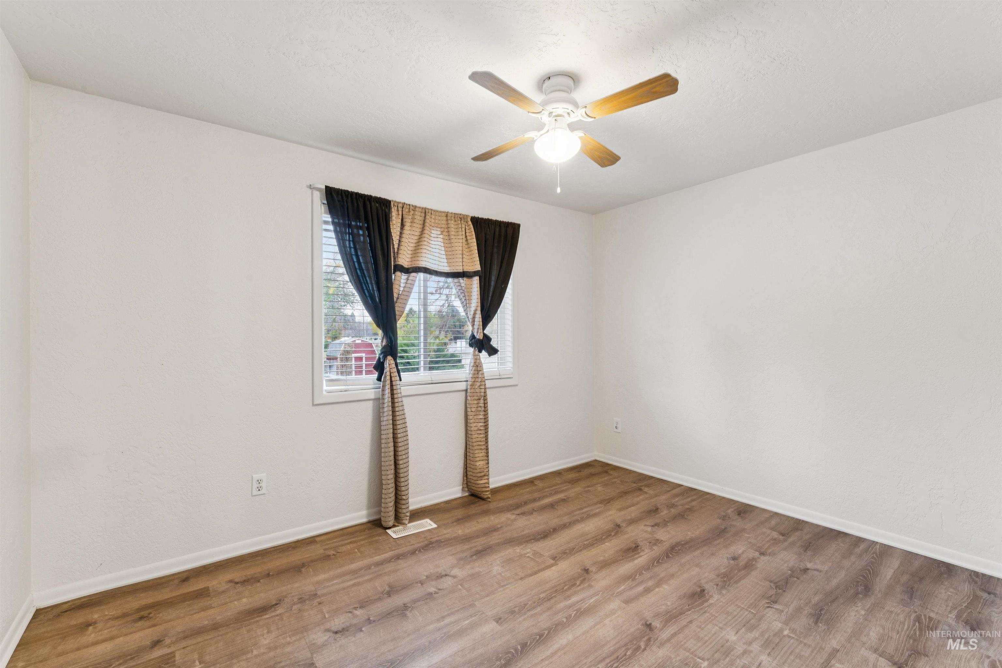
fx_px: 434
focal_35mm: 16
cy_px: 334
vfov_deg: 75.1
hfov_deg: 98.2
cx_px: 501
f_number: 13
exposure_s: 1/1.67
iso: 400
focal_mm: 15.6
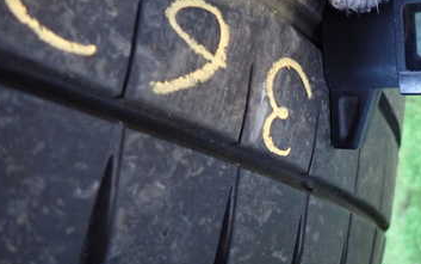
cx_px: 343
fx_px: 517
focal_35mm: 45
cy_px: 63
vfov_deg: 28.2
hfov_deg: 42.2
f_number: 2
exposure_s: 1/30
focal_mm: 4.5
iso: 500
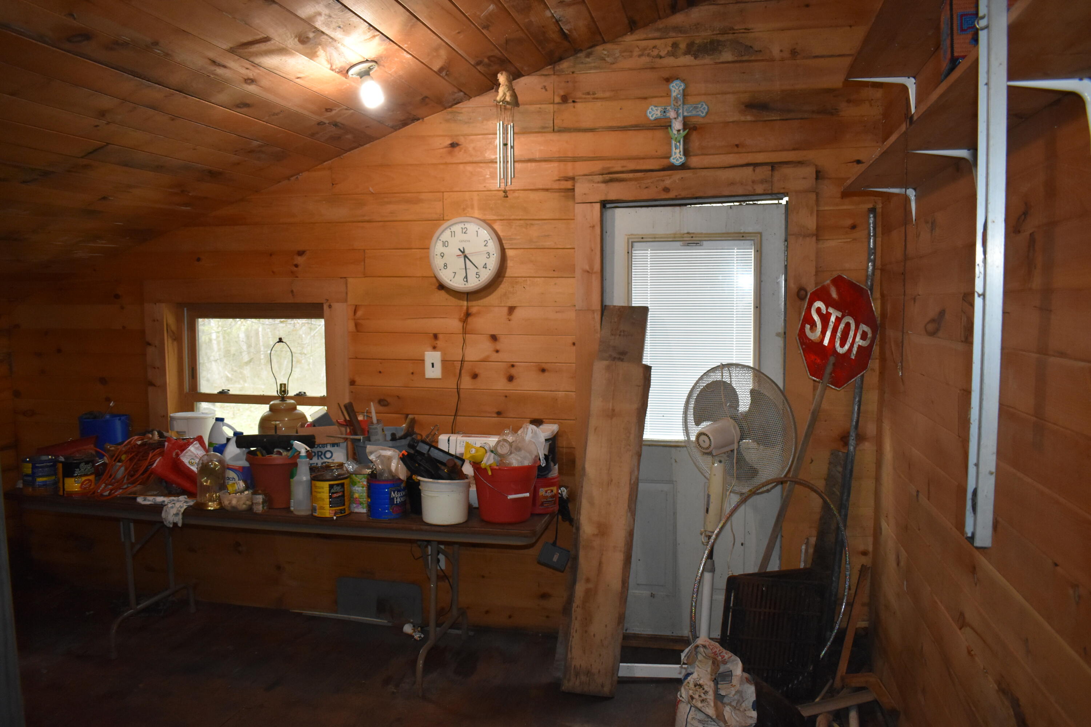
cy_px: 364
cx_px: 546
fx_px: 818
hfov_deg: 67.4
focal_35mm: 27
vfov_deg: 47.9
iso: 1600
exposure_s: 1/100
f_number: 4
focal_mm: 18
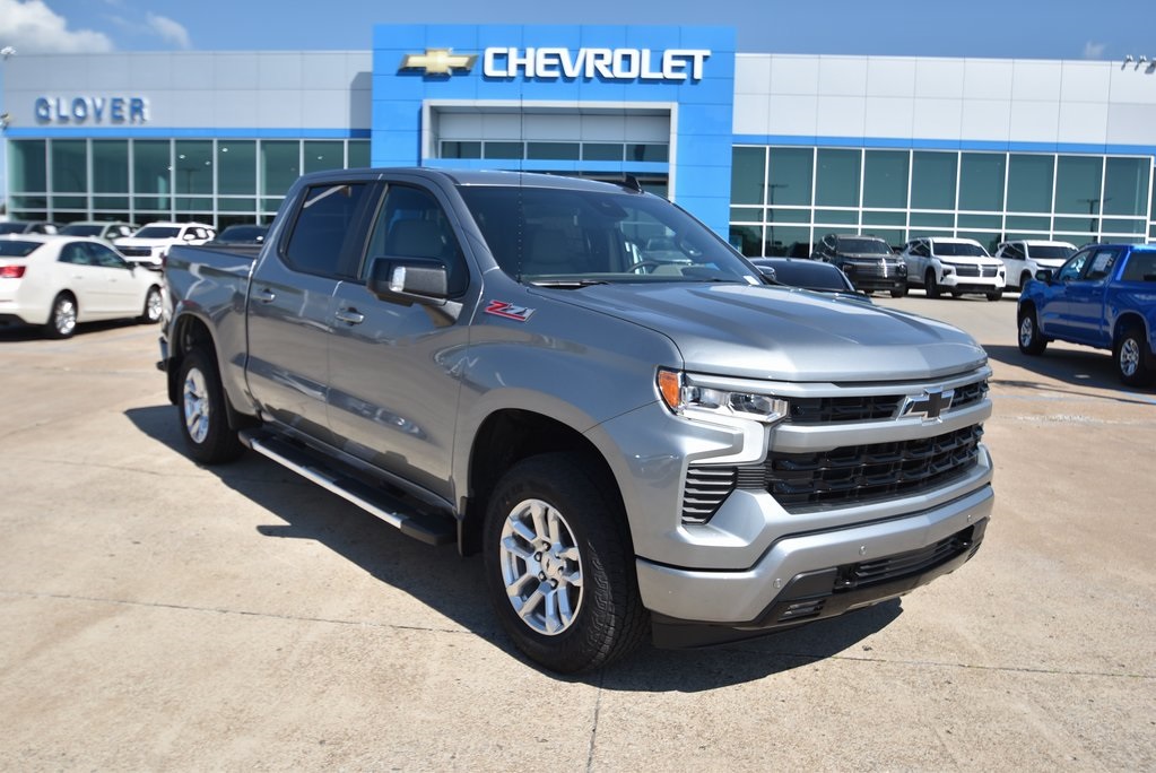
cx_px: 578
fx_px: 916
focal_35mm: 28
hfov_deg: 64.5
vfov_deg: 45.8
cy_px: 386
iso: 100
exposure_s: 1/1000
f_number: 4.2
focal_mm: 19
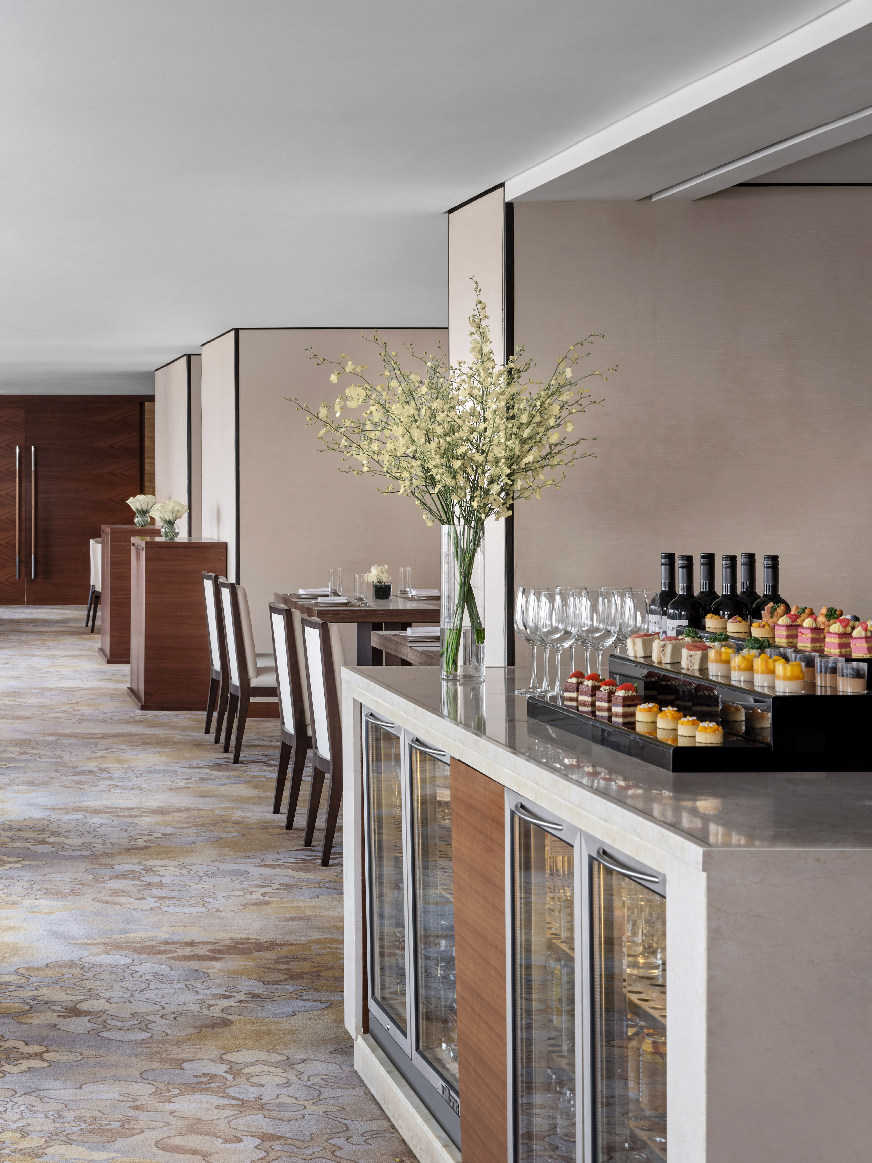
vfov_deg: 29.8
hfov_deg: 21.7
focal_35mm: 65
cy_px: 499
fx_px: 2183
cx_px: -24
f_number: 11
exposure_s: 4
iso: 200
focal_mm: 50
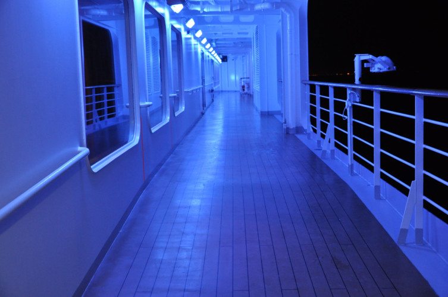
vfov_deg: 29.8
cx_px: 224
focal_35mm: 45
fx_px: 559
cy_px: 148
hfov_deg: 43.7
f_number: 4.2
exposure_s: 1/30
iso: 1000
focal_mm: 30
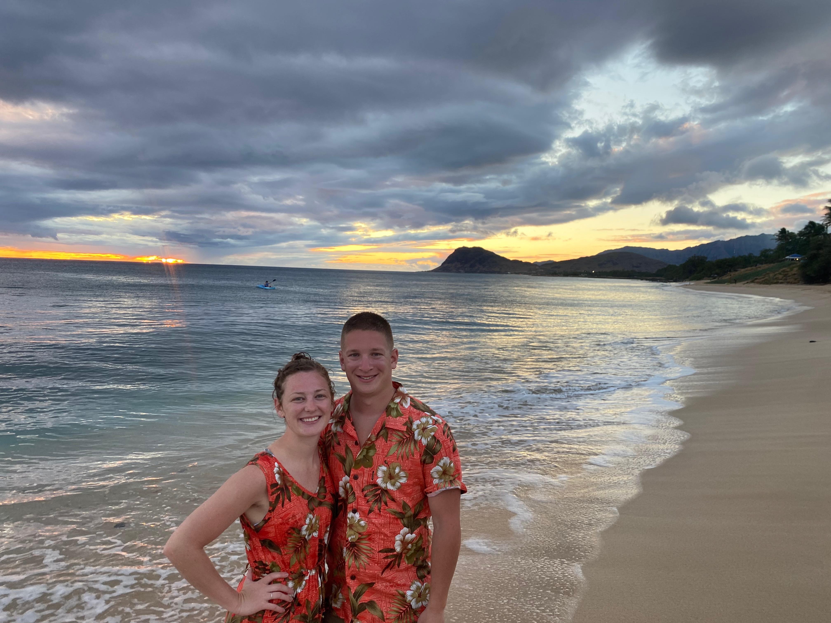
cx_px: 416
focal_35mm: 26
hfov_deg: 67.3
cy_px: 312
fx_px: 624
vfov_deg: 53.1
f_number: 1.8
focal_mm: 4.25
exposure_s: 1/122
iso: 50
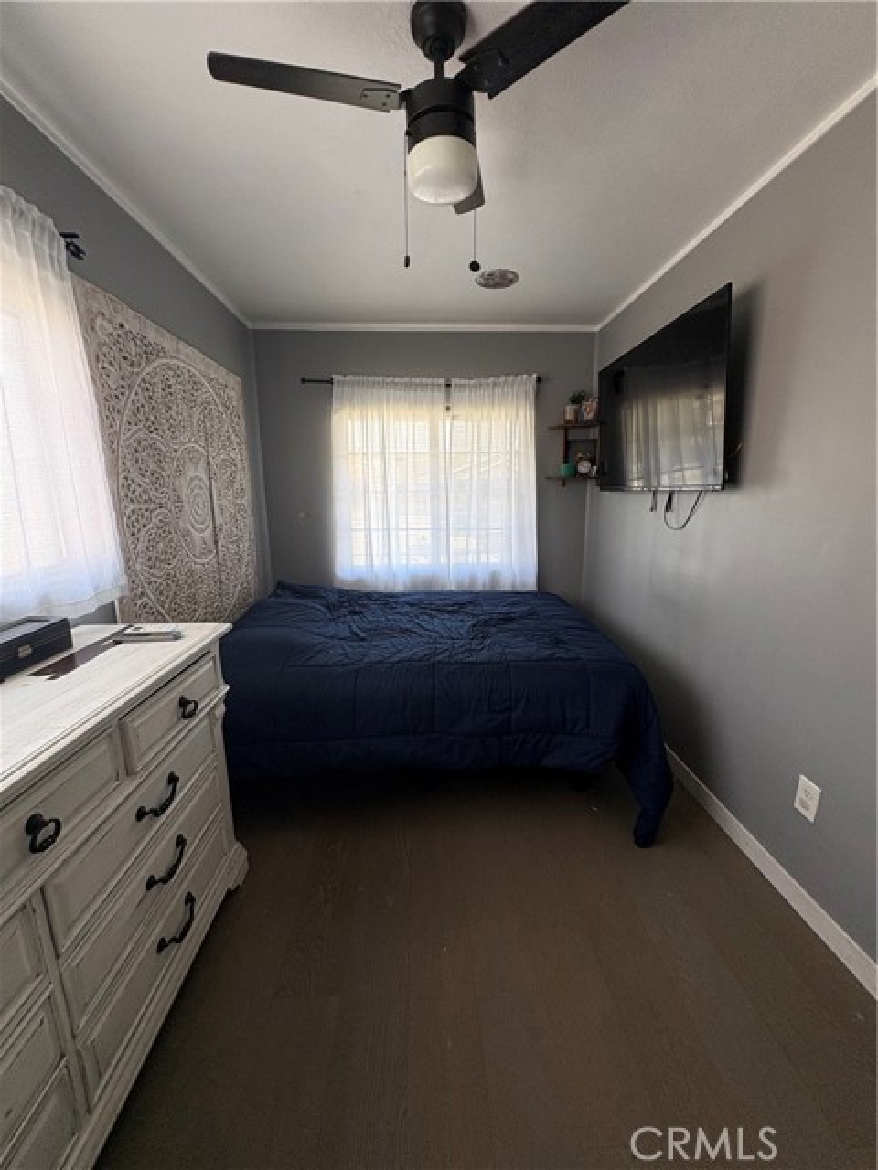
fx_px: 473
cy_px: 585
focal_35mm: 14
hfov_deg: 85.7
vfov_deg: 102.1
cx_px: 439
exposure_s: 1/99
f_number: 2.2
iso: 125
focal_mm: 2.22
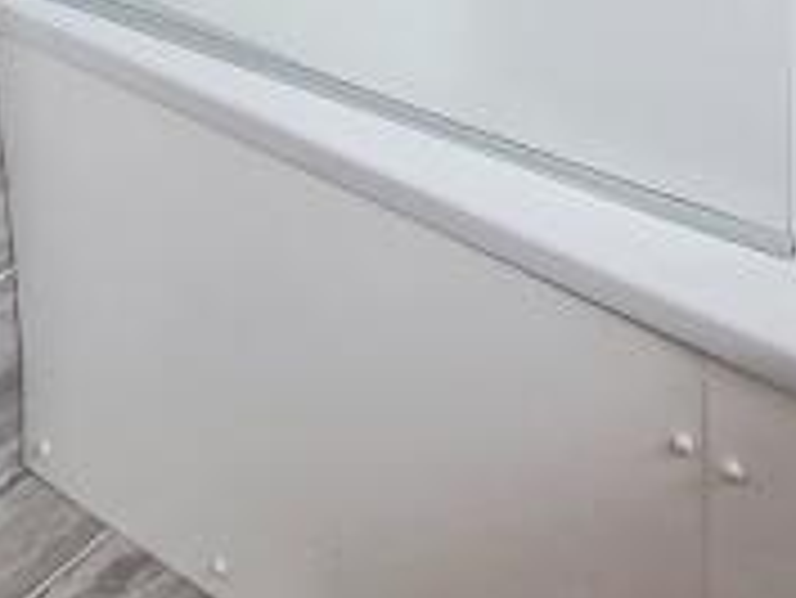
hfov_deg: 26.0
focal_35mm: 75
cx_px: 378
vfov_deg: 14.2
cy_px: -796
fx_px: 1726
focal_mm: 2.2
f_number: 2.2
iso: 64
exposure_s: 1/100
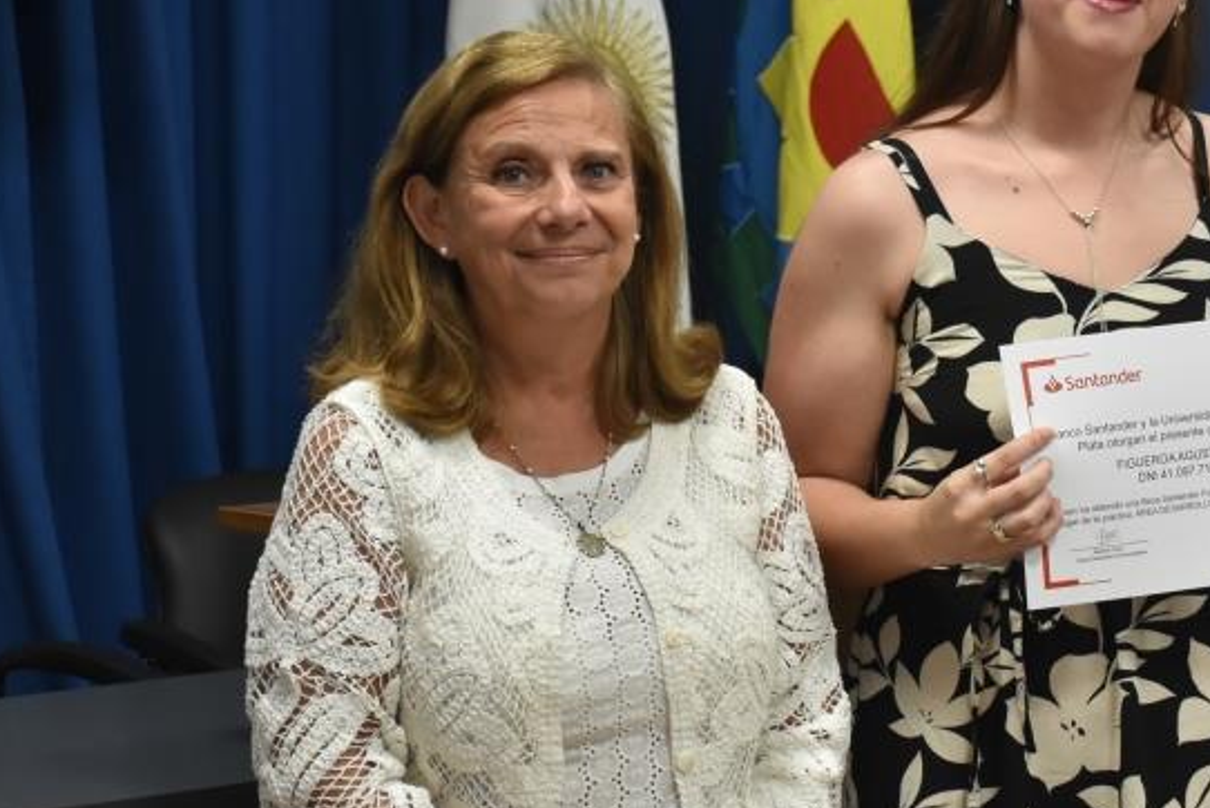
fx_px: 4573
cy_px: 331
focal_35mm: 136
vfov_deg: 10.1
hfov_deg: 14.9
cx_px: 1130
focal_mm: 48
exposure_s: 1/100
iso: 1600
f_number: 5
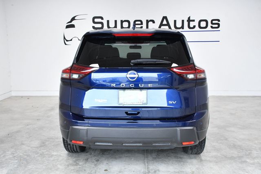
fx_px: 290
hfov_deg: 48.5
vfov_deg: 33.4
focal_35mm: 40
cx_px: 130
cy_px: 87
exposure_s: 1/250
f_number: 8
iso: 2500
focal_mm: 27
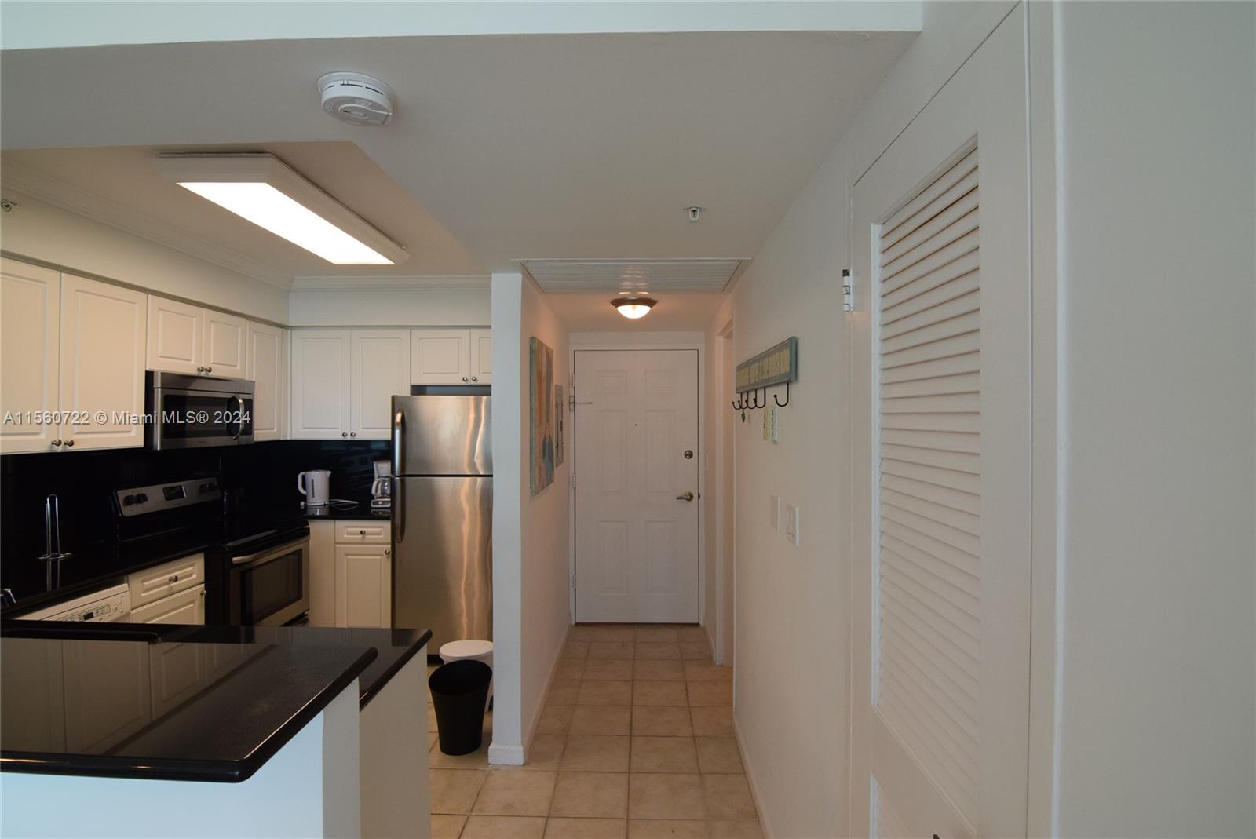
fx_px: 576
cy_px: 420
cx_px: 628
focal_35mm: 16
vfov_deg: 72.1
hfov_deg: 94.9
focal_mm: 11
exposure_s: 1/60
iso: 900
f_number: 8
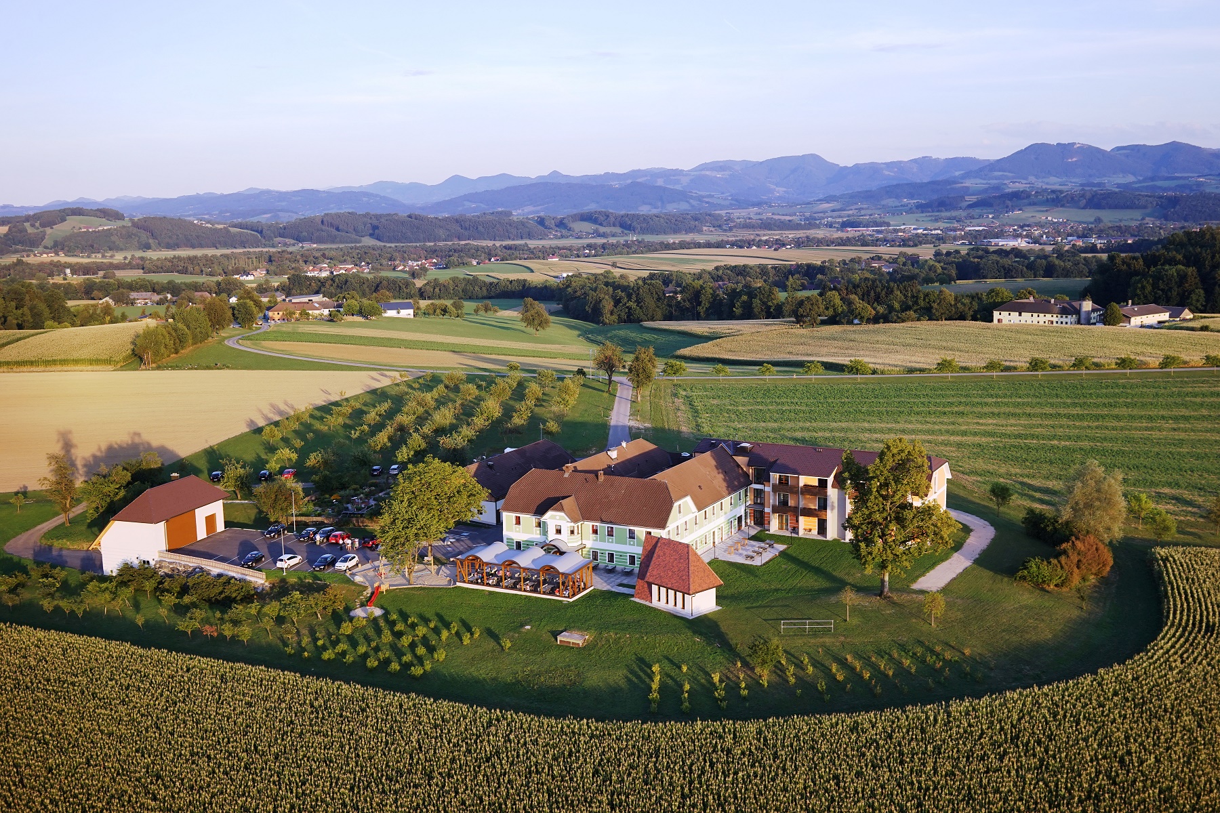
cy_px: 406
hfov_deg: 54.4
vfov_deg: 37.9
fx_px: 1186
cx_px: 610
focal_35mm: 35
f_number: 7.1
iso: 400
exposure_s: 1/320
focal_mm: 35
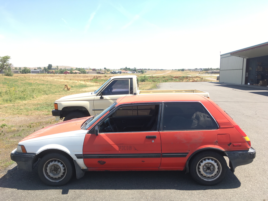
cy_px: 100
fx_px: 225
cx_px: 134
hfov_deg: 61.7
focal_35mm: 29
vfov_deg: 48.2
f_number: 2.2
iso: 25
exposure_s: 1/509
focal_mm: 4.15
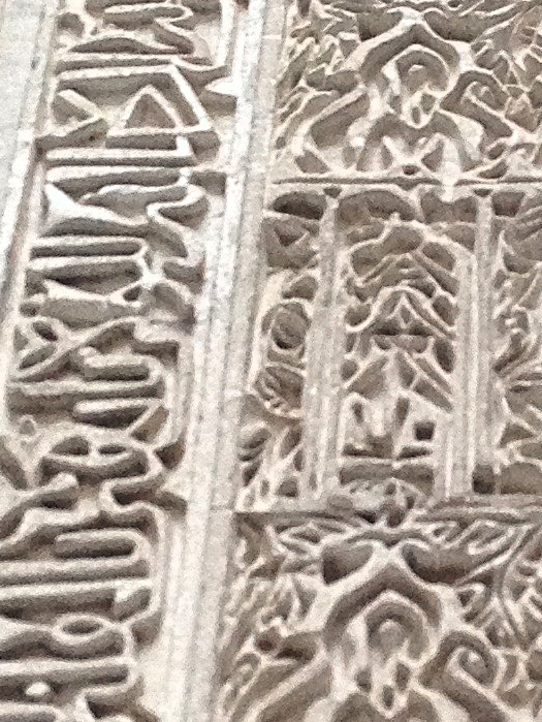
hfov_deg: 9.6
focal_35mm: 154
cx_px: 464
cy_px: 218
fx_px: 3212
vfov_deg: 12.8
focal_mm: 4.12
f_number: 2.4
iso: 125
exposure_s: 1/20
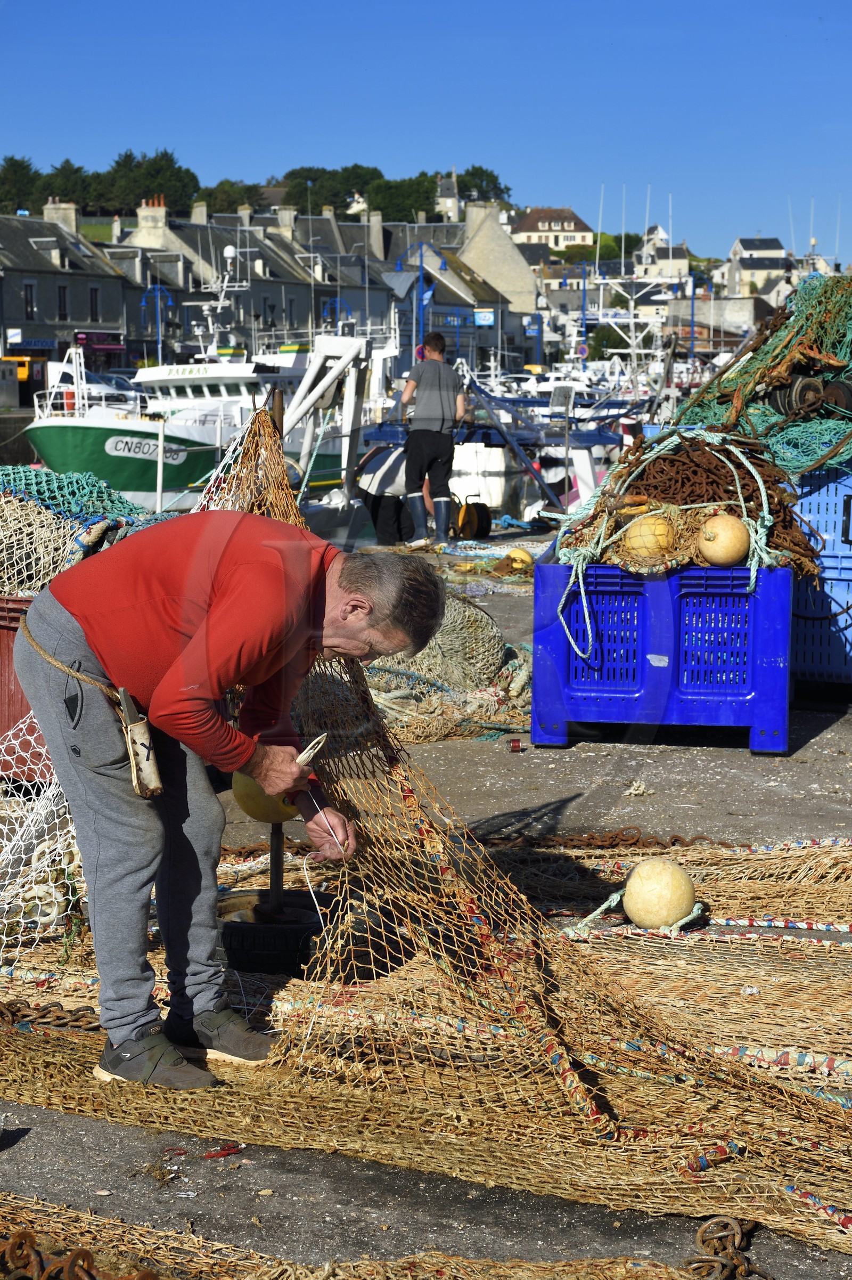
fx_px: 2487
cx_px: 426
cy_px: 640
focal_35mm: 70
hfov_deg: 19.4
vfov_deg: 28.9
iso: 200
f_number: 11
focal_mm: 70
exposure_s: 1/320
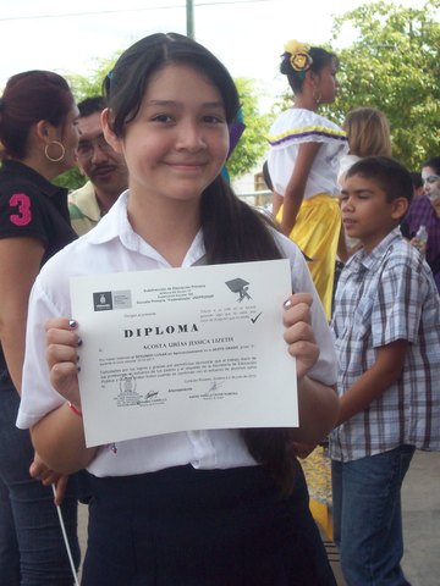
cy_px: 293
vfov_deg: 30.3
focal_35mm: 64
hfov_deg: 22.9
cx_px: 220
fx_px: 1085
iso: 160
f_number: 3.8
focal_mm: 10.7
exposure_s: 1/664
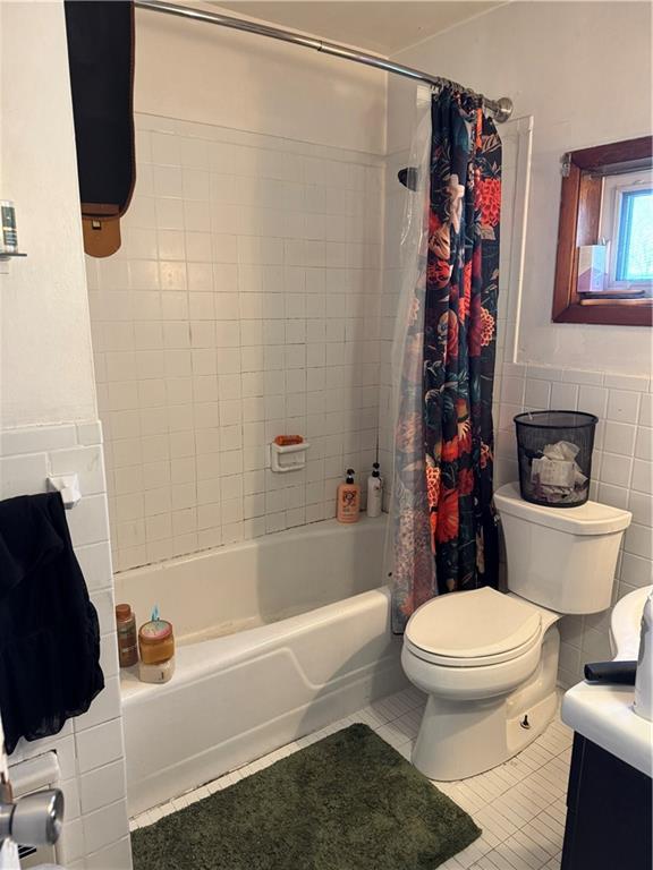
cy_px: 435
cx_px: 326
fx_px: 604
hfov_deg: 56.8
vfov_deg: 71.6
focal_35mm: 24
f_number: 1.78
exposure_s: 1/60
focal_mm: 6.76
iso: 320
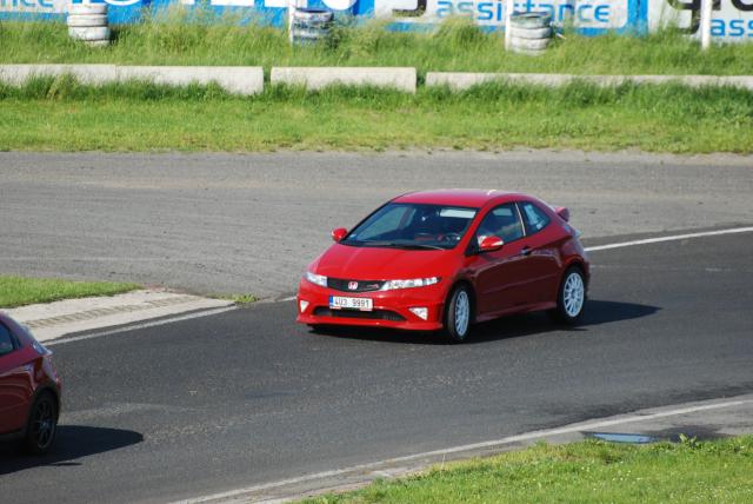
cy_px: 252
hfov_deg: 4.6
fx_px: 9421
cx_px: 376
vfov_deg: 3.1
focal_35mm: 450
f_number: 5.6
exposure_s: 1/1250
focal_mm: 300
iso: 400
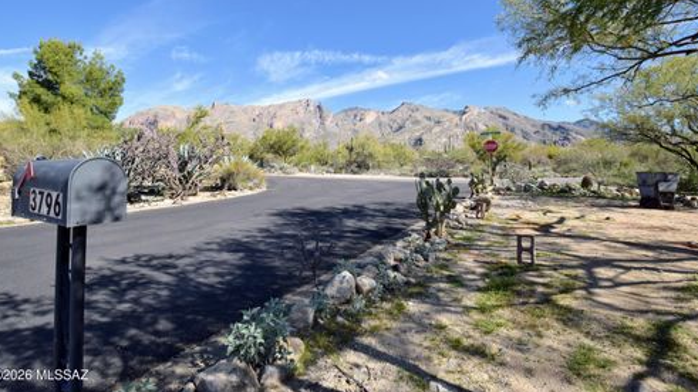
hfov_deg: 99.4
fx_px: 296
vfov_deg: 66.5
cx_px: 347
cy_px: 160
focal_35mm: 16
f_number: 9
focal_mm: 10
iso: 400
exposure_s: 1/800
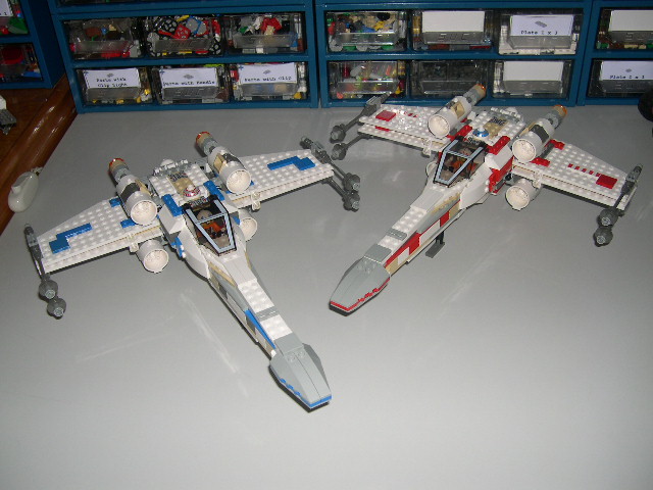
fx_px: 717
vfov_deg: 37.7
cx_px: 326
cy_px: 245
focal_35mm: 38
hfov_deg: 49.0
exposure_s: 1/60
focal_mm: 8
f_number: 2.8
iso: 100
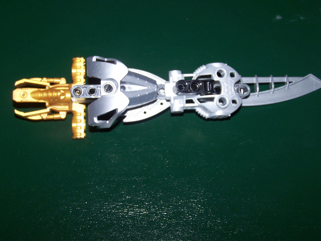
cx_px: 160
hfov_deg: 30.3
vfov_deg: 22.9
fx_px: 593
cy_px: 120
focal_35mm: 64
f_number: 3.2
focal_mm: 10.7
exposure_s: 1/125
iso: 80
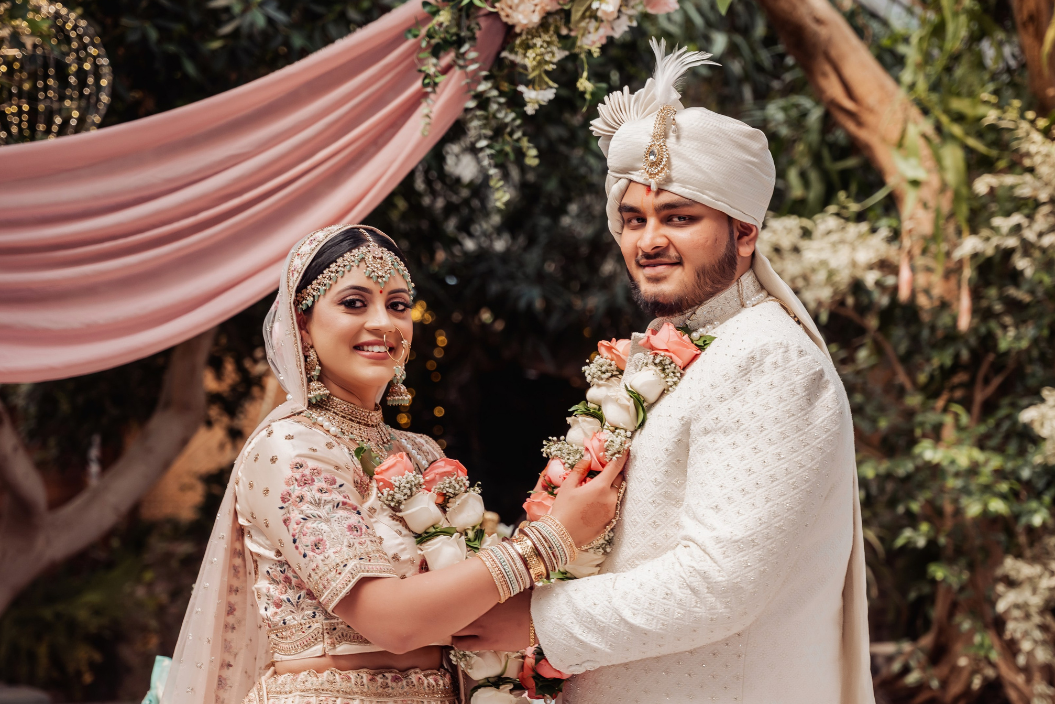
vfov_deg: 18.0
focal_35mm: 76
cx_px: 542
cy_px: 422
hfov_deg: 26.7
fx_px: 2220
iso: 125
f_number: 2.8
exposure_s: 1/250
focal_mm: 59.6
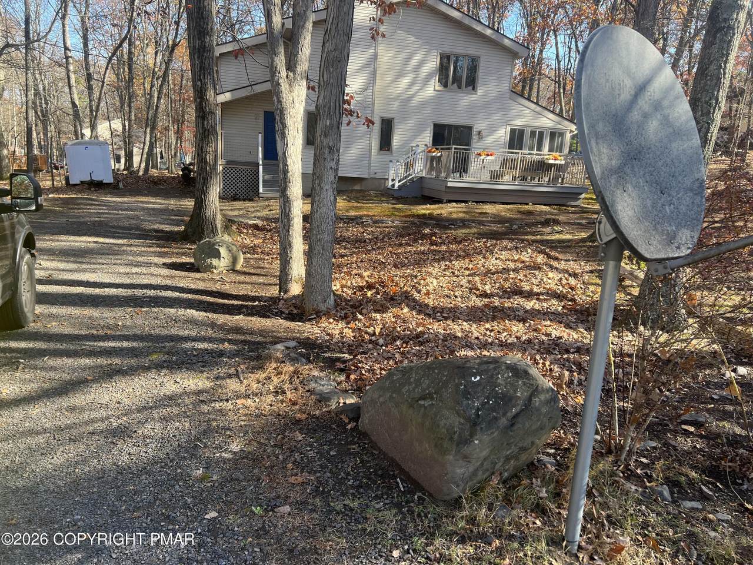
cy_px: 282
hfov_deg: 67.3
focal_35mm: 26
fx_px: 566
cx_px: 376
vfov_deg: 53.1
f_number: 1.5
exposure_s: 1/518
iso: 50
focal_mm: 5.7
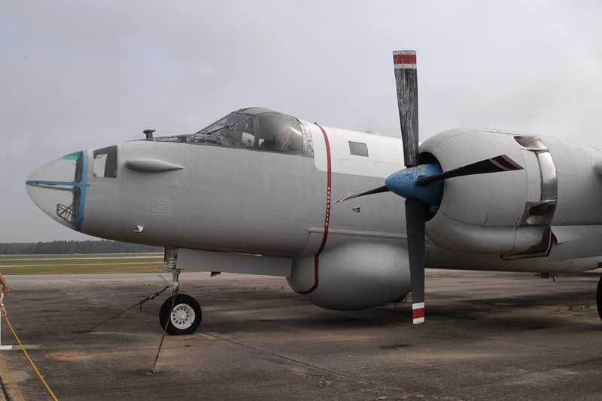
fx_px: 601
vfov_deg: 36.8
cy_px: 200
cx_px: 301
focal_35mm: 36
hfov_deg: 53.2
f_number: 11
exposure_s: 1/500
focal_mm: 24
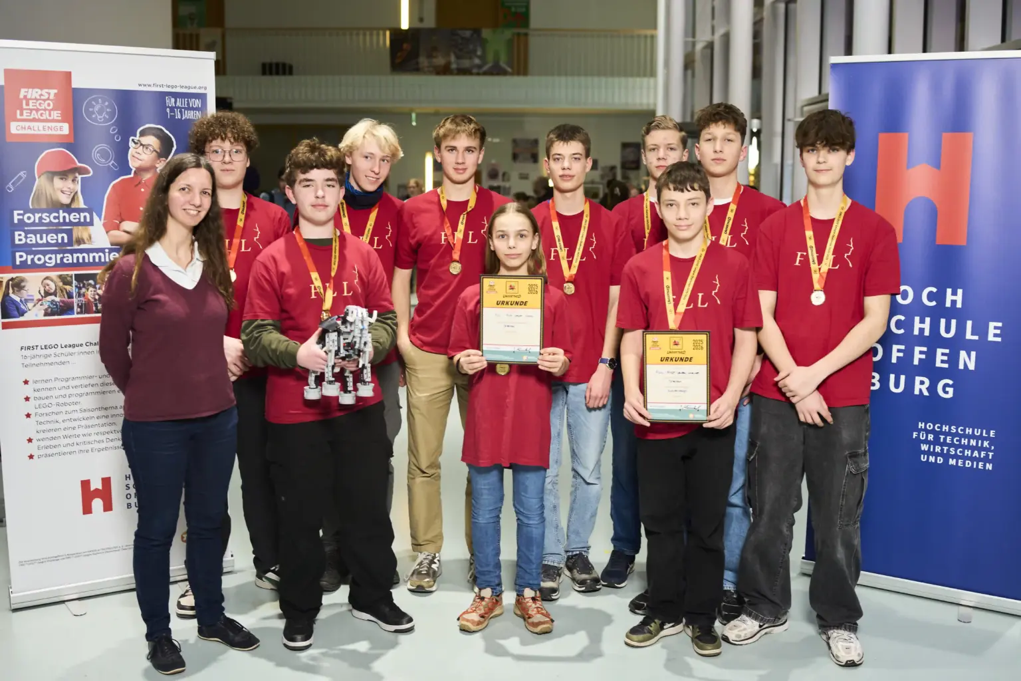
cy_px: 340
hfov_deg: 54.4
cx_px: 510
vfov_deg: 37.9
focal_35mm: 35
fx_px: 993
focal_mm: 35
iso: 500
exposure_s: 1/100
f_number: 2.2
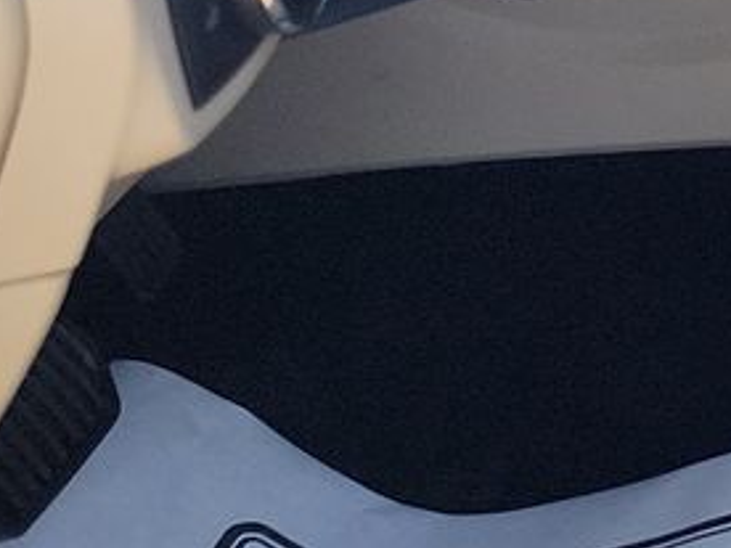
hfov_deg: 11.2
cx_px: 1888
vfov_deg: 9.9
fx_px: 2935
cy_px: -527
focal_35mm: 139
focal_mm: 6.7
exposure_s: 1/119
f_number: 1.8
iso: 94
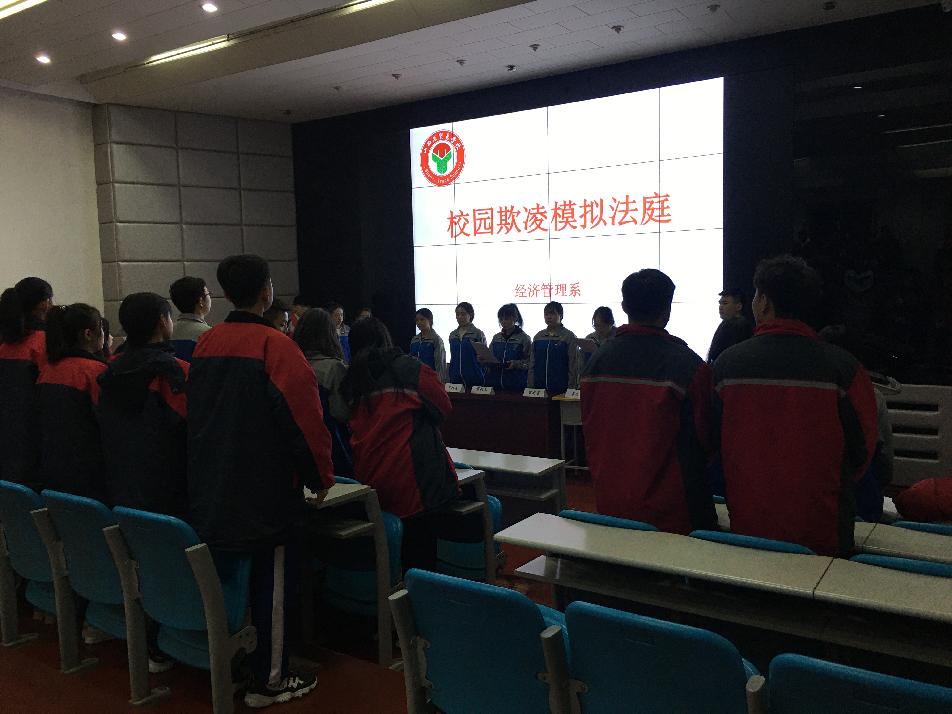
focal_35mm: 29
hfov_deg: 61.7
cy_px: 357
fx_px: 798
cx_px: 476
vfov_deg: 48.2
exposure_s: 1/33
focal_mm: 4.15
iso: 50
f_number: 2.2
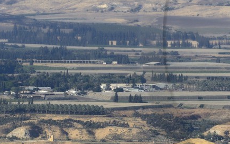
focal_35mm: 749
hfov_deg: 2.8
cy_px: 39
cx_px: 357
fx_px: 4696
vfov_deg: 1.8
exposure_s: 1/500
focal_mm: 200
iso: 200
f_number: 10
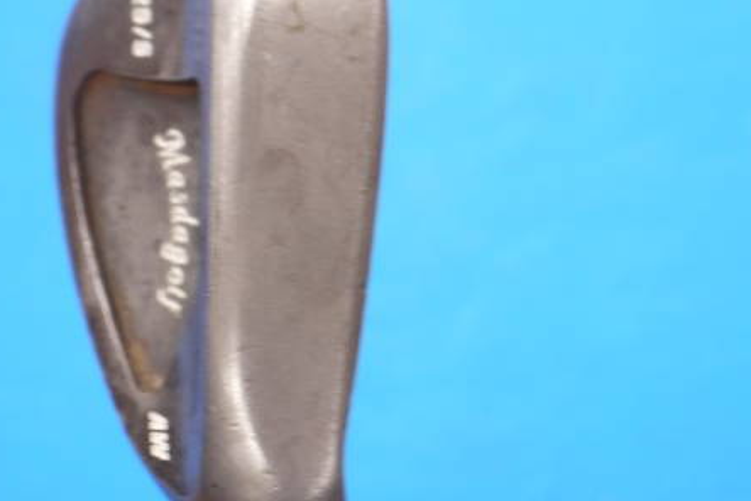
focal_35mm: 126
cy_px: 244
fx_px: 2628
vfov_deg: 10.9
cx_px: 277
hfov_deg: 16.2
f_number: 5.6
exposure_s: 1/80
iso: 800
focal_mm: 42
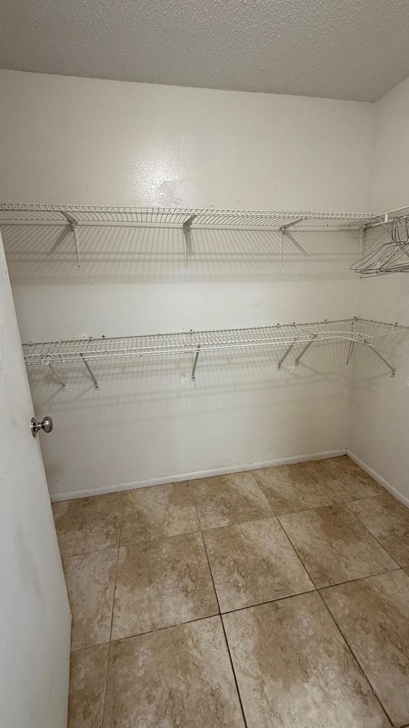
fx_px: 309
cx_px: 209
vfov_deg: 99.4
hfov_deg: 67.0
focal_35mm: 16
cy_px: 354
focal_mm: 2.22
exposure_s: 1/120
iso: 250
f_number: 2.2
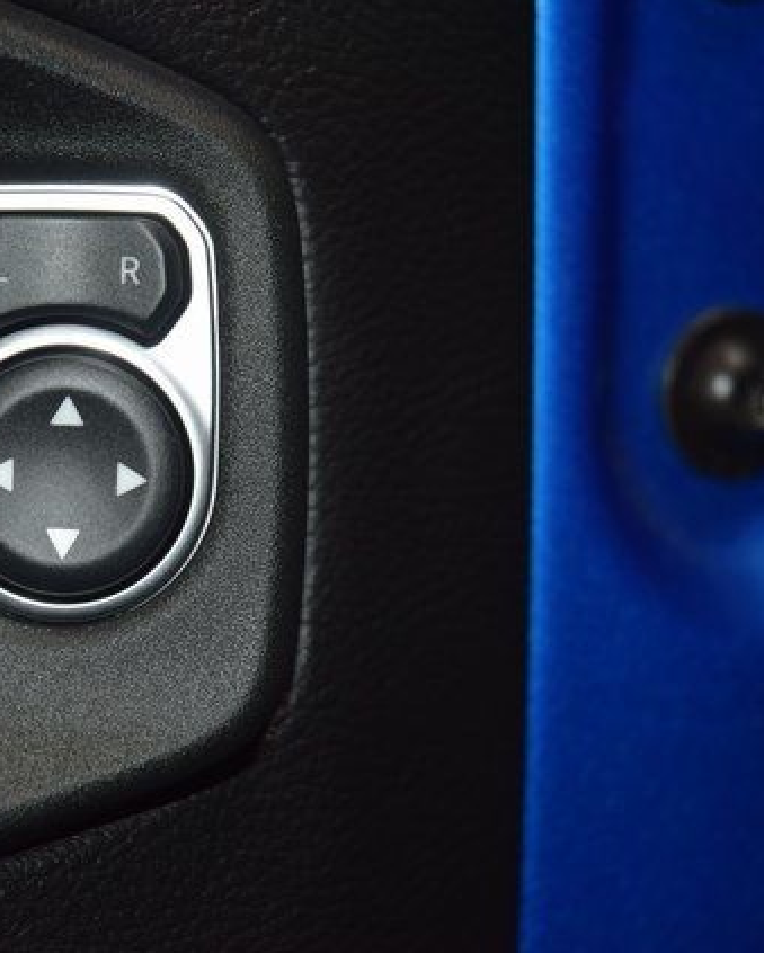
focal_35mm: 149
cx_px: 156
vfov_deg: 12.9
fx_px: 4207
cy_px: 479
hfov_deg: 10.3
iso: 450
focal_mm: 70
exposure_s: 1/60
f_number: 4.5
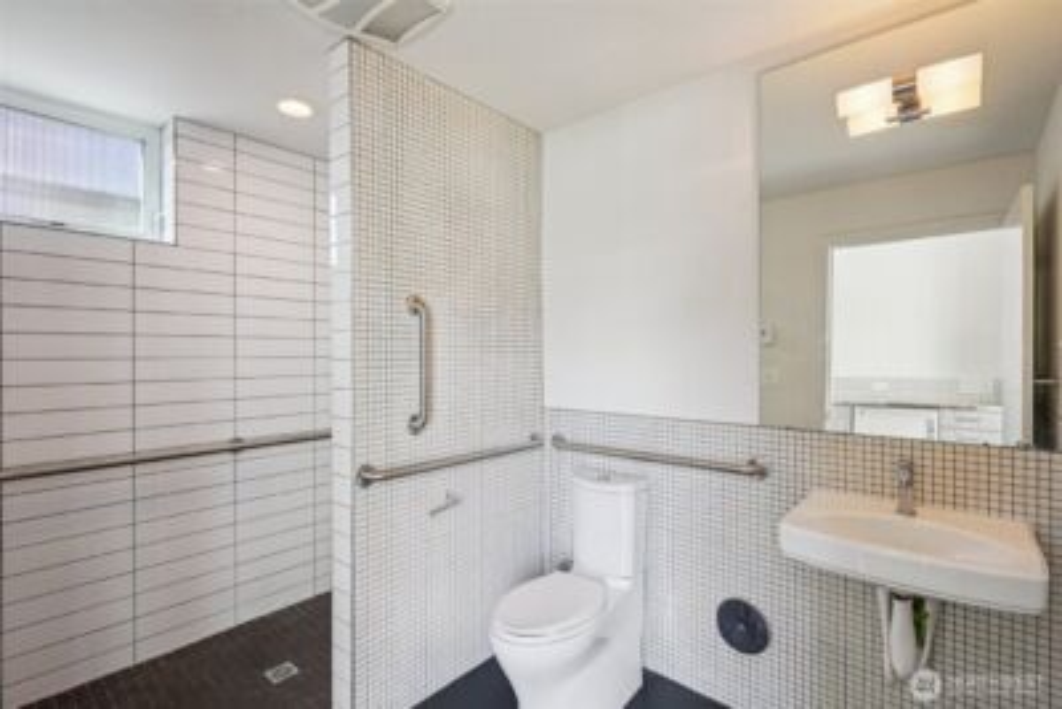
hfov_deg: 93.3
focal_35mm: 17
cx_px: 531
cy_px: 354
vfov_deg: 70.5
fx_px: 502
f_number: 8
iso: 400
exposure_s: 1/15
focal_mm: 17
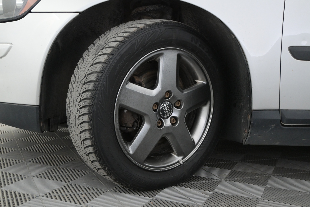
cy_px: 104
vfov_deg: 29.4
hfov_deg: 43.0
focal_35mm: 46
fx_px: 394
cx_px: 155
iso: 2500
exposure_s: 1/100
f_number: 4.8
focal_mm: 30.5
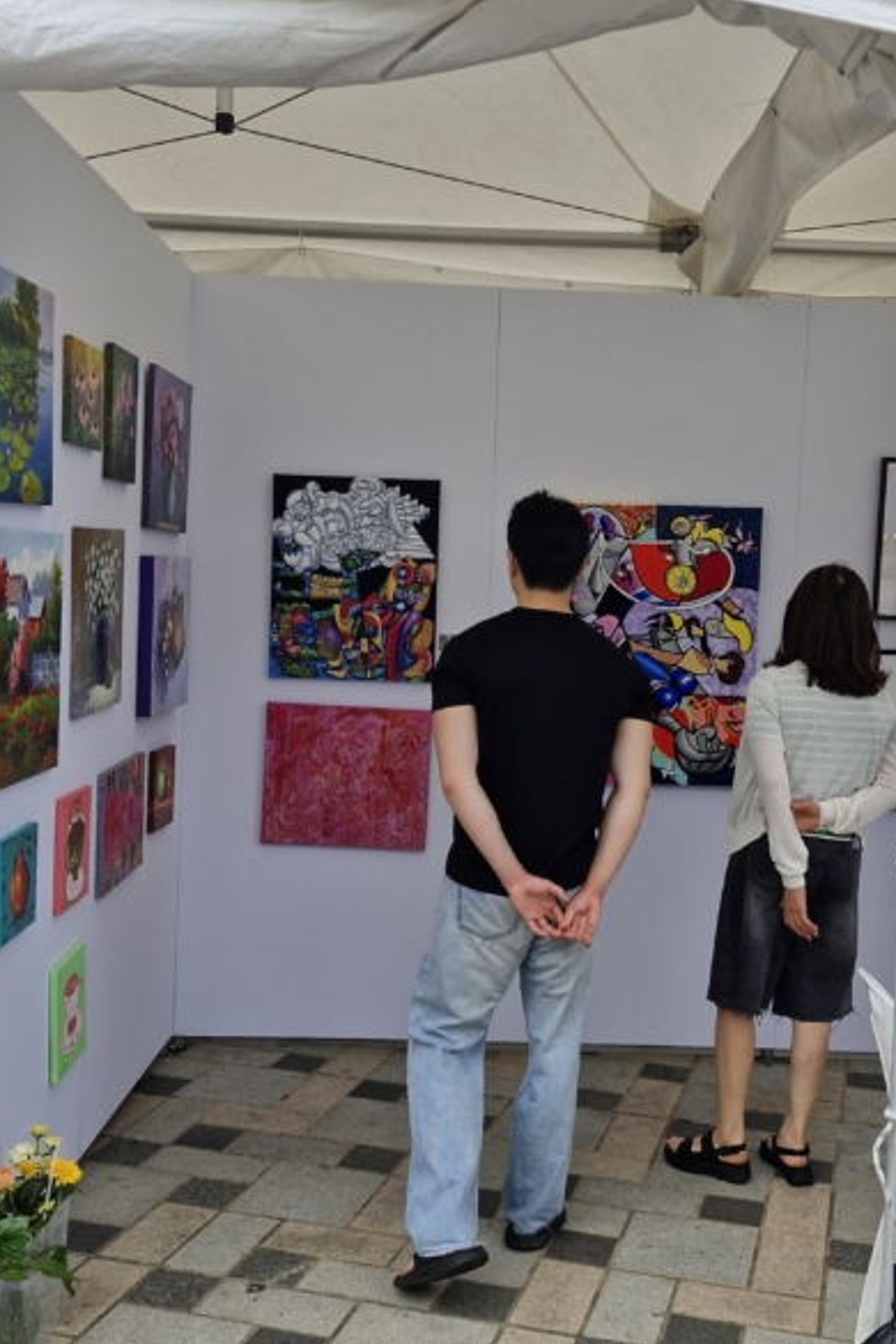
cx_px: 400
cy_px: 672
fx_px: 896
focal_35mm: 24
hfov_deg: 53.0
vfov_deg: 73.7
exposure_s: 1/833
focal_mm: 5.54
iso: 50
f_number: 1.8
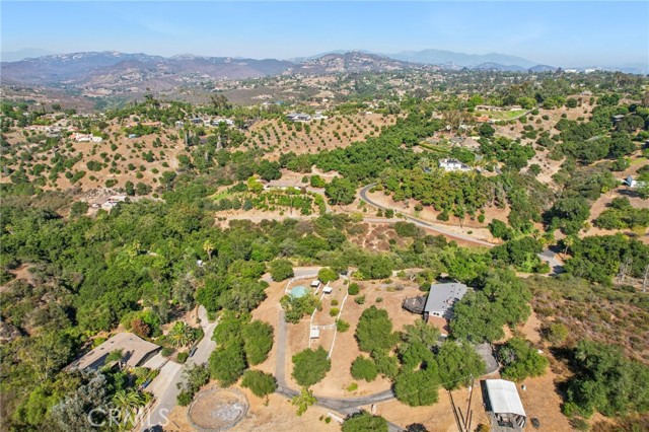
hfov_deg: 78.6
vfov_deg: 57.2
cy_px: 216
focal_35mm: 22
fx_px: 396
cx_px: 324
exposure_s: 1/1500
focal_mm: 8.38
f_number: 2.8
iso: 110
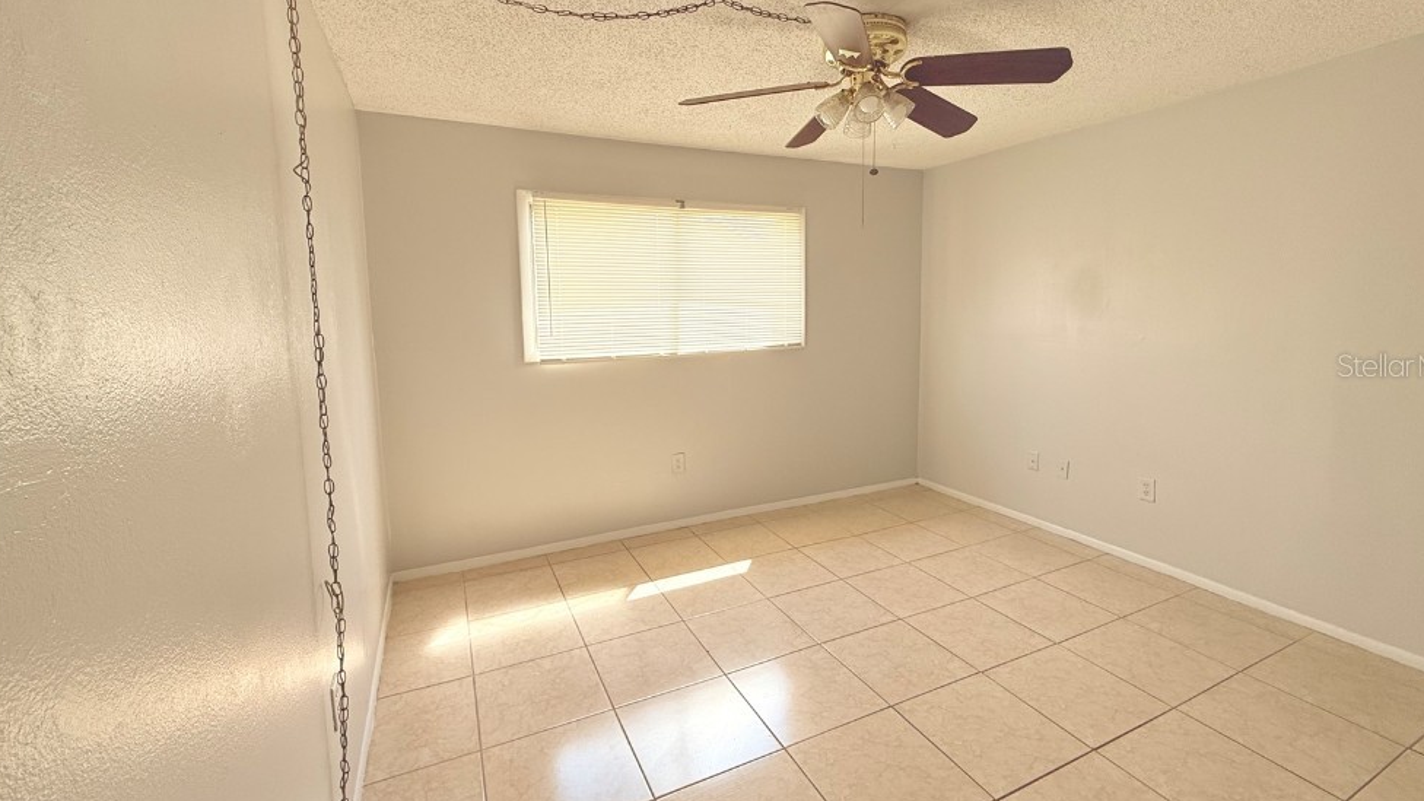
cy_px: 365
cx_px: 728
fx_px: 604
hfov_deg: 99.4
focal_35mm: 16
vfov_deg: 67.0
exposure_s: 1/197
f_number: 2.2
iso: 64
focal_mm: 2.22
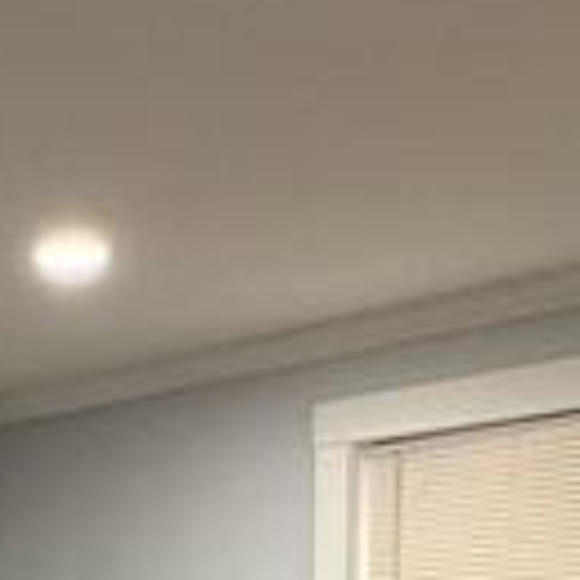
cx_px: -31
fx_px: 1858
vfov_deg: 16.1
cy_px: 904
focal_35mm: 98
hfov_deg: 17.2
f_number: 2.2
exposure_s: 1/60
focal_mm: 2.22
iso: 250
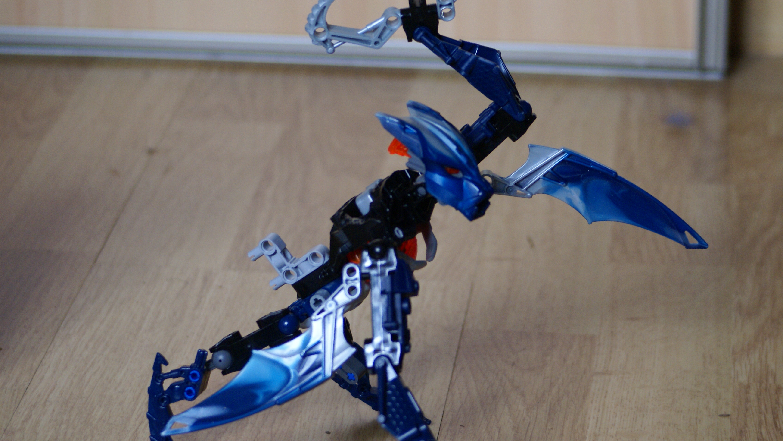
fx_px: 2616
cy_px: 233
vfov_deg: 9.6
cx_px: 443
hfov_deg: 17.0
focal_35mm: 126
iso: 400
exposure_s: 1/100
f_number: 4.5
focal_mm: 70
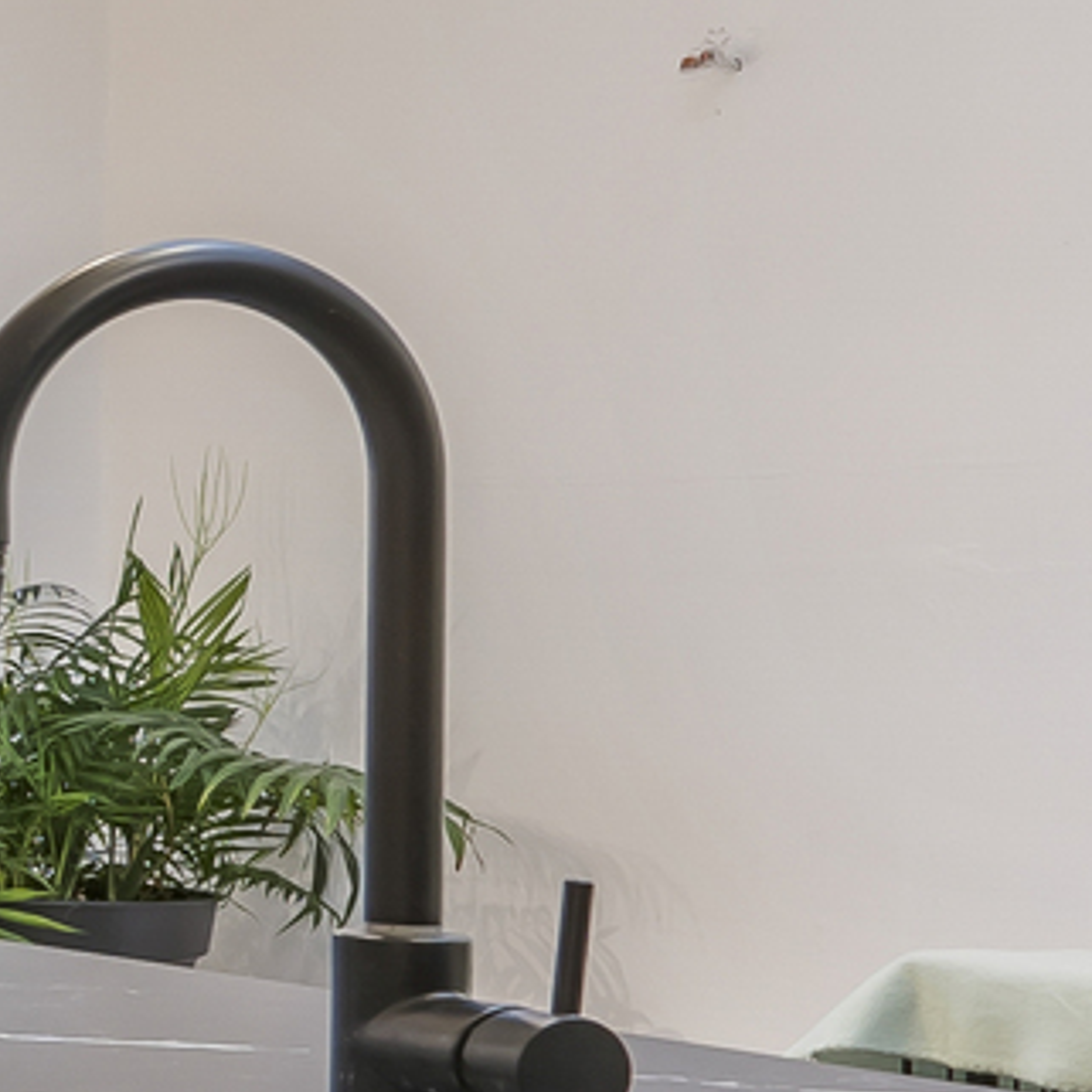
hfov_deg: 10.7
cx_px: -2375
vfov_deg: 19.5
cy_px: 595
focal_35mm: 89
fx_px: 3176
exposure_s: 1/3
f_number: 8
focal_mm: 14
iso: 250
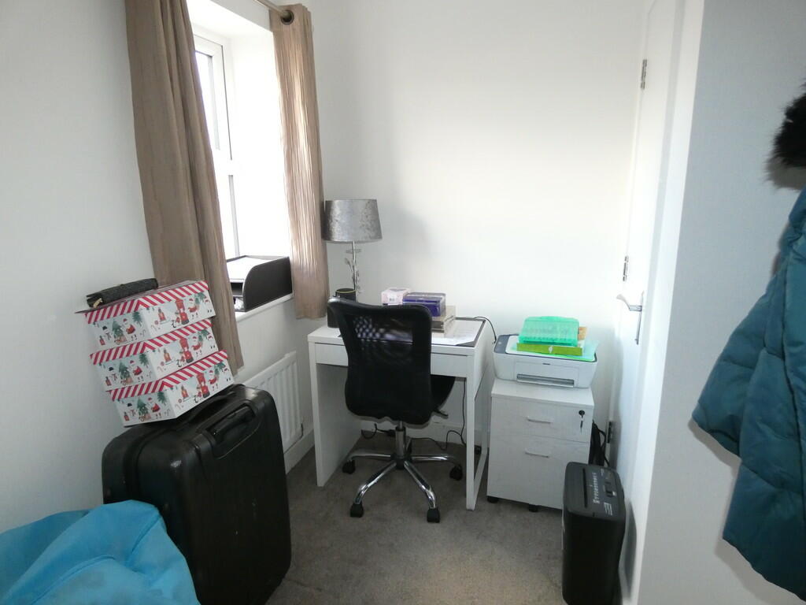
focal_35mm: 20
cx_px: 403
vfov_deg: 66.0
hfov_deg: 81.7
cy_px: 302
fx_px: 466
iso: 640
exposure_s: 1/60
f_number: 2.8
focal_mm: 3.6
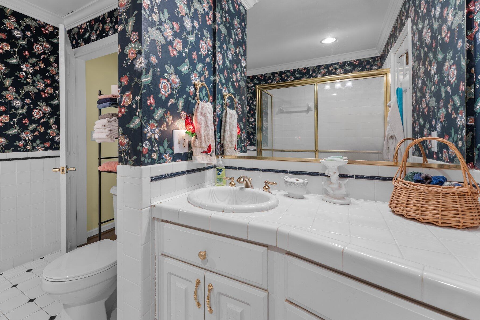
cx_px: 211
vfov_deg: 73.4
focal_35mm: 16
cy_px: 139
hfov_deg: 96.3
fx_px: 213
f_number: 7.1
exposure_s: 2
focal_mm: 14
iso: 200
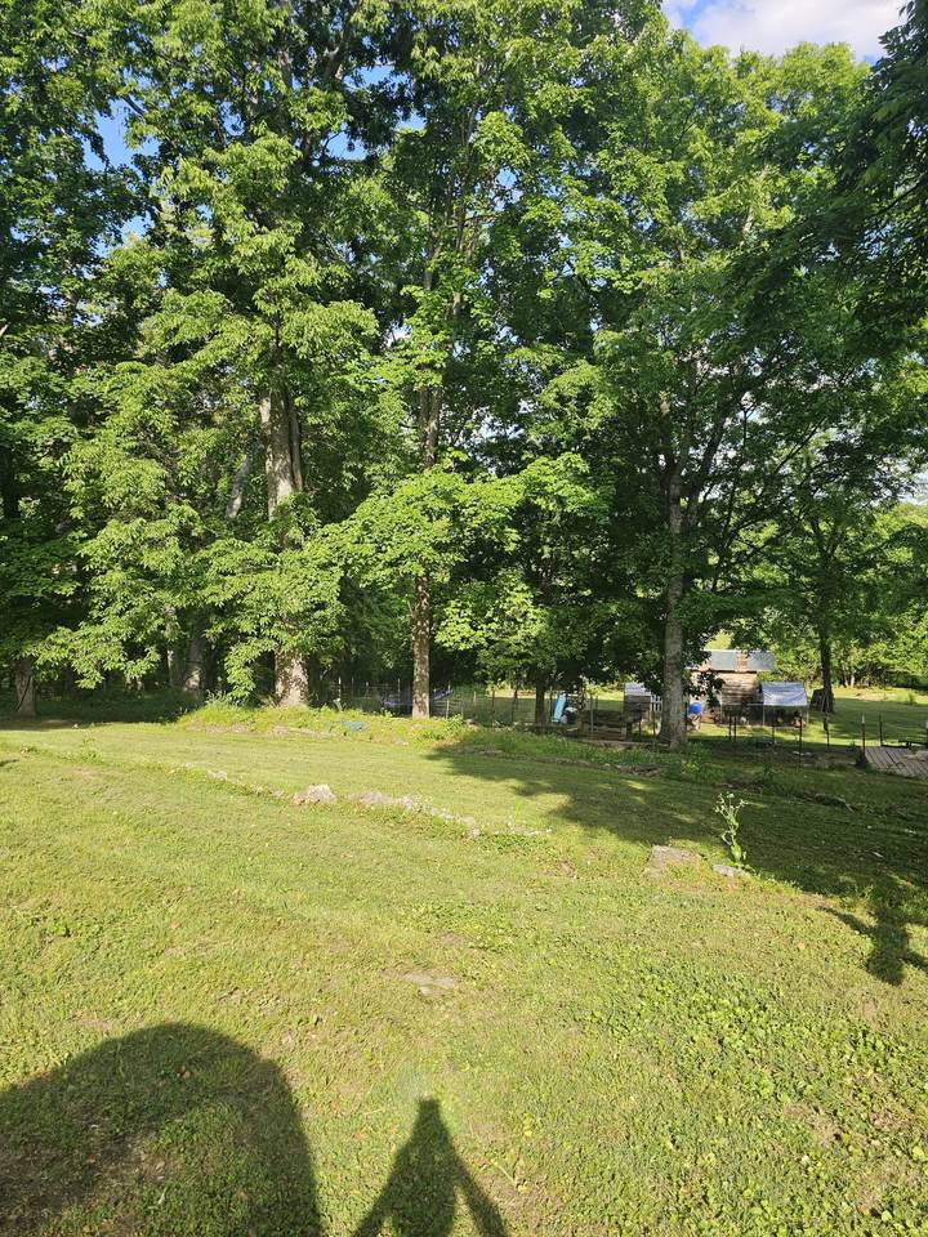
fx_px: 822
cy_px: 618
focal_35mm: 23
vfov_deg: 73.9
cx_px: 464
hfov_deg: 58.9
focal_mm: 6.3
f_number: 1.7
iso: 10
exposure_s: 1/262
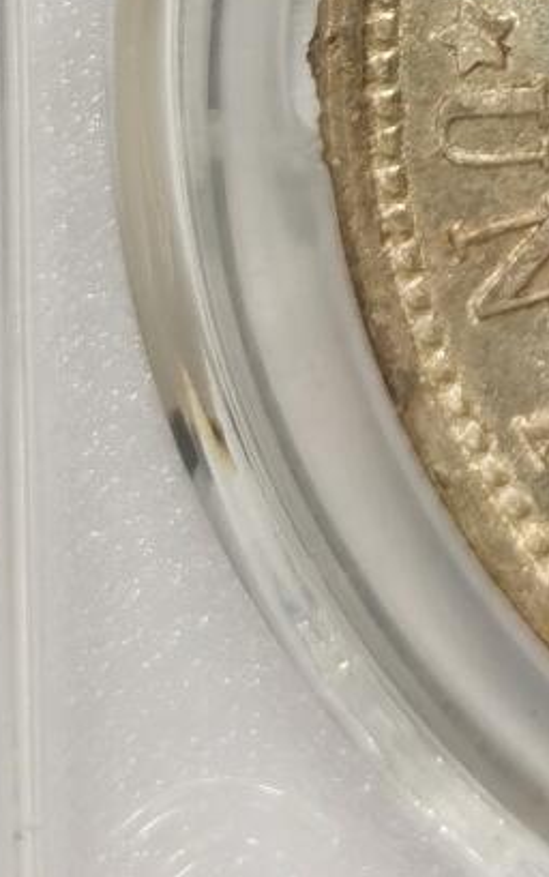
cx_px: 1210
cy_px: -500
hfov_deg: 5.1
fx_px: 6026
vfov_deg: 8.1
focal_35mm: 252
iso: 100
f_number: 16
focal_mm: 5.56
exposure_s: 1/100
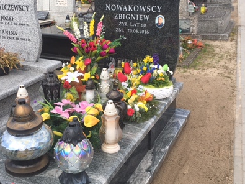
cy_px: 64
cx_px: 86
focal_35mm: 47
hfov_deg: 40.1
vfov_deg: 30.7
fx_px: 333
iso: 25
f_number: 2.2
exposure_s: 1/916
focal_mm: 4.15
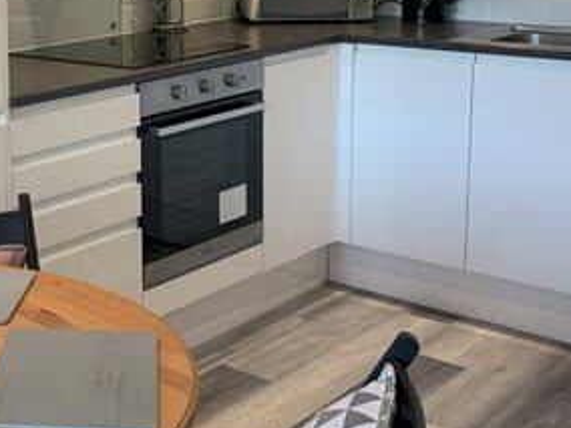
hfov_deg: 28.6
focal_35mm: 64
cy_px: 79
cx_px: 20
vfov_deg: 22.6
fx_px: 1056
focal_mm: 4.25
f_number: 1.8
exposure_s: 1/98
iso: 100
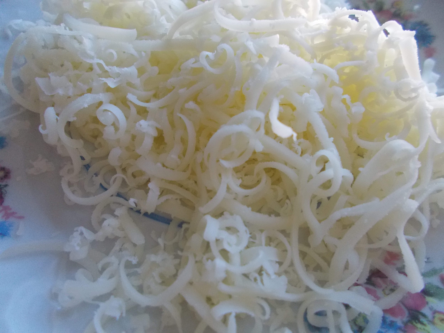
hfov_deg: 67.3
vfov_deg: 53.1
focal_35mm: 26
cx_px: 222
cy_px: 166
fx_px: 333
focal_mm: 4.6
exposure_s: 1/200
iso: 400
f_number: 3.2
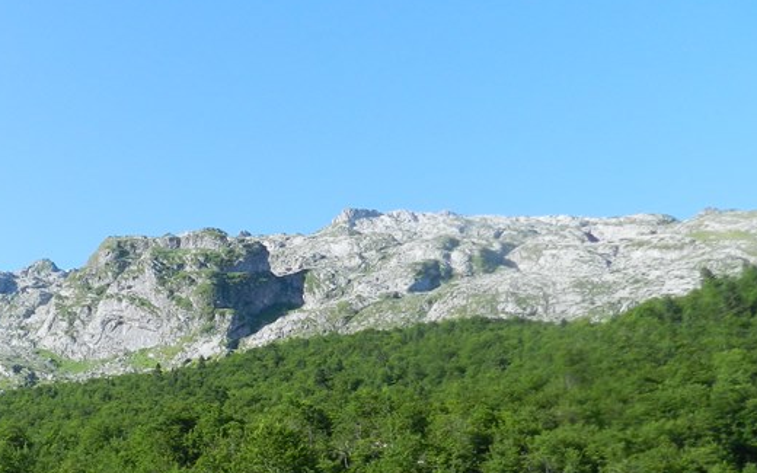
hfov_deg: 38.0
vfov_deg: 26.2
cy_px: 400
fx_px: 990
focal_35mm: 48
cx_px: 29
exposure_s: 1/800
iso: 160
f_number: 3.4
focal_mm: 4
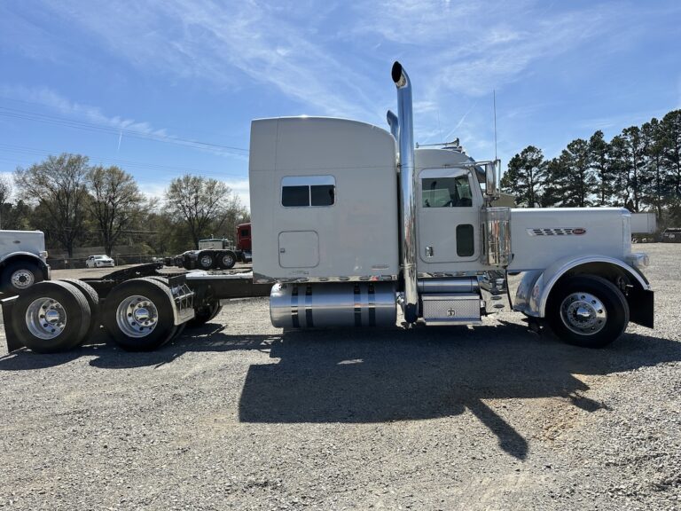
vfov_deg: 56.8
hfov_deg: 71.6
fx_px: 472
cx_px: 340
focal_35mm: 24
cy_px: 256
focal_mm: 6.86
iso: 80
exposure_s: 1/6211
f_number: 1.78
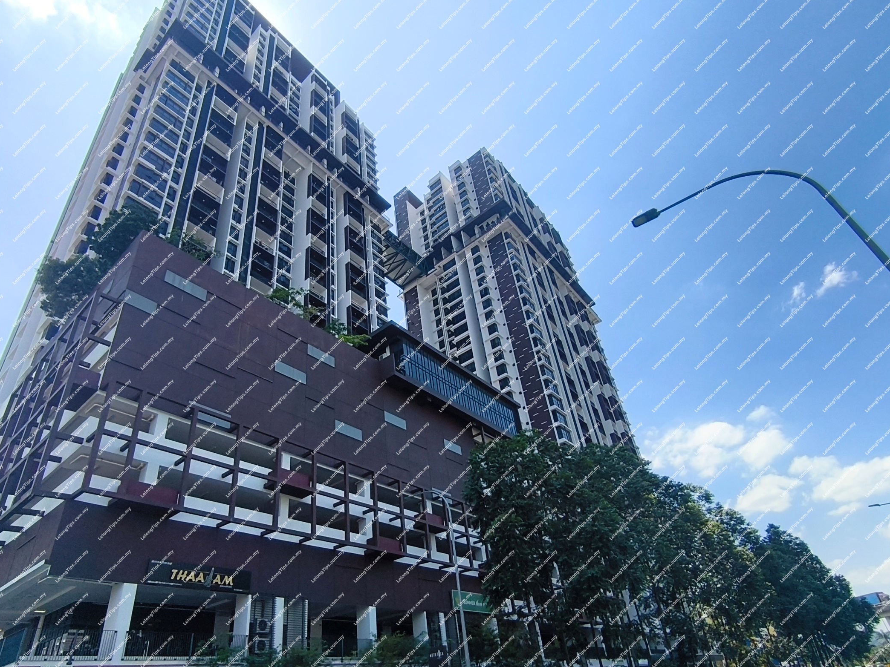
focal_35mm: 18
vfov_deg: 71.6
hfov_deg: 87.0
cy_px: 349
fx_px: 463
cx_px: 371
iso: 50
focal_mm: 1.65
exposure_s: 1/3017
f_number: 2.2
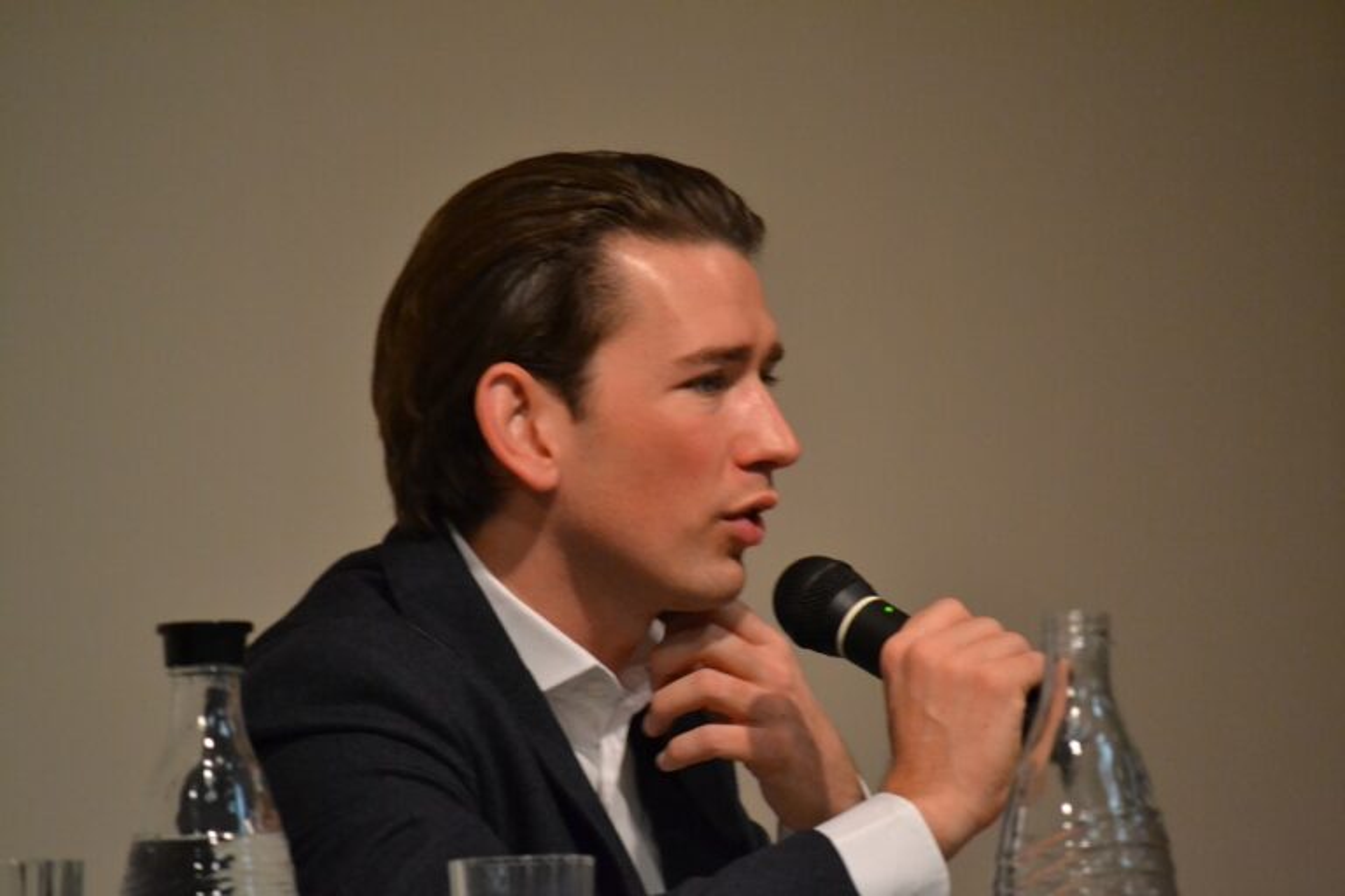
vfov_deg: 4.6
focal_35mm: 300
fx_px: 11207
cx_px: 672
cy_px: 448
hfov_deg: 6.9
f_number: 5.6
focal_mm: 200
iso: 3200
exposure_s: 1/100
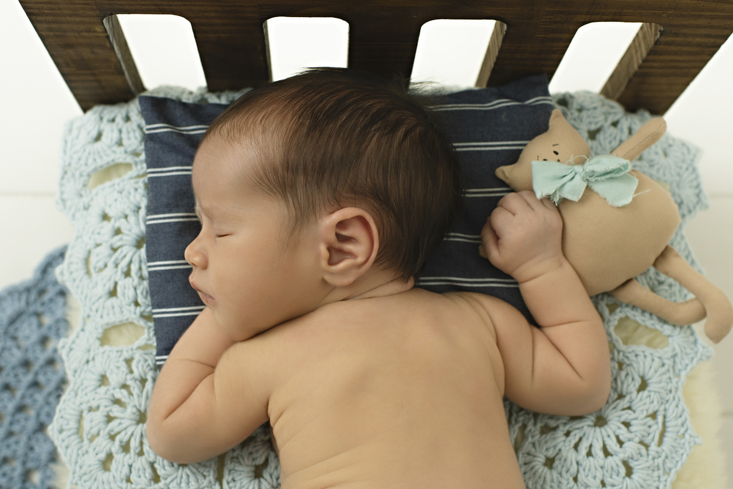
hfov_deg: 37.9
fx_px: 1069
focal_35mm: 52
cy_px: 244
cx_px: 366
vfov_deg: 25.8
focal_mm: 35
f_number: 3.5
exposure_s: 1/250
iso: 400
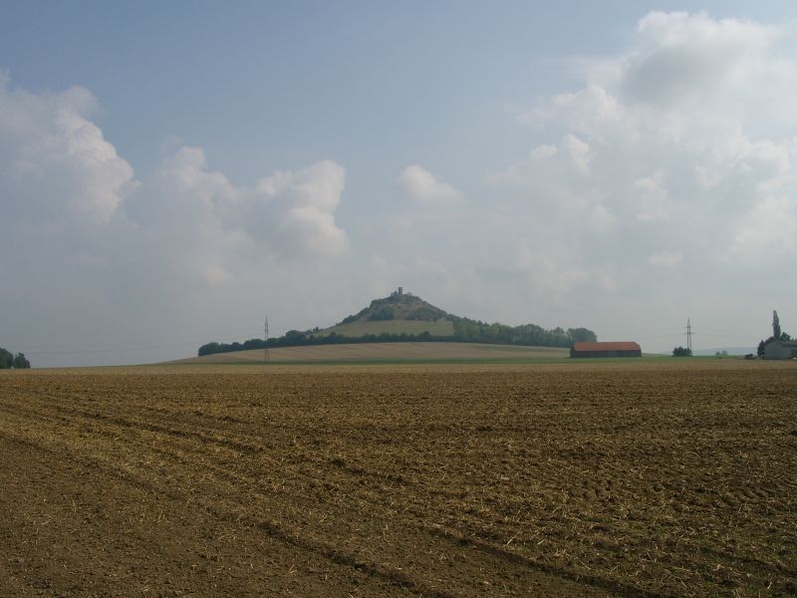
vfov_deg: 41.8
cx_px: 398
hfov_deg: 54.0
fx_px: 783
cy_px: 299
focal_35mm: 34
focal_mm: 7.13
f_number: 5.6
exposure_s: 1/946
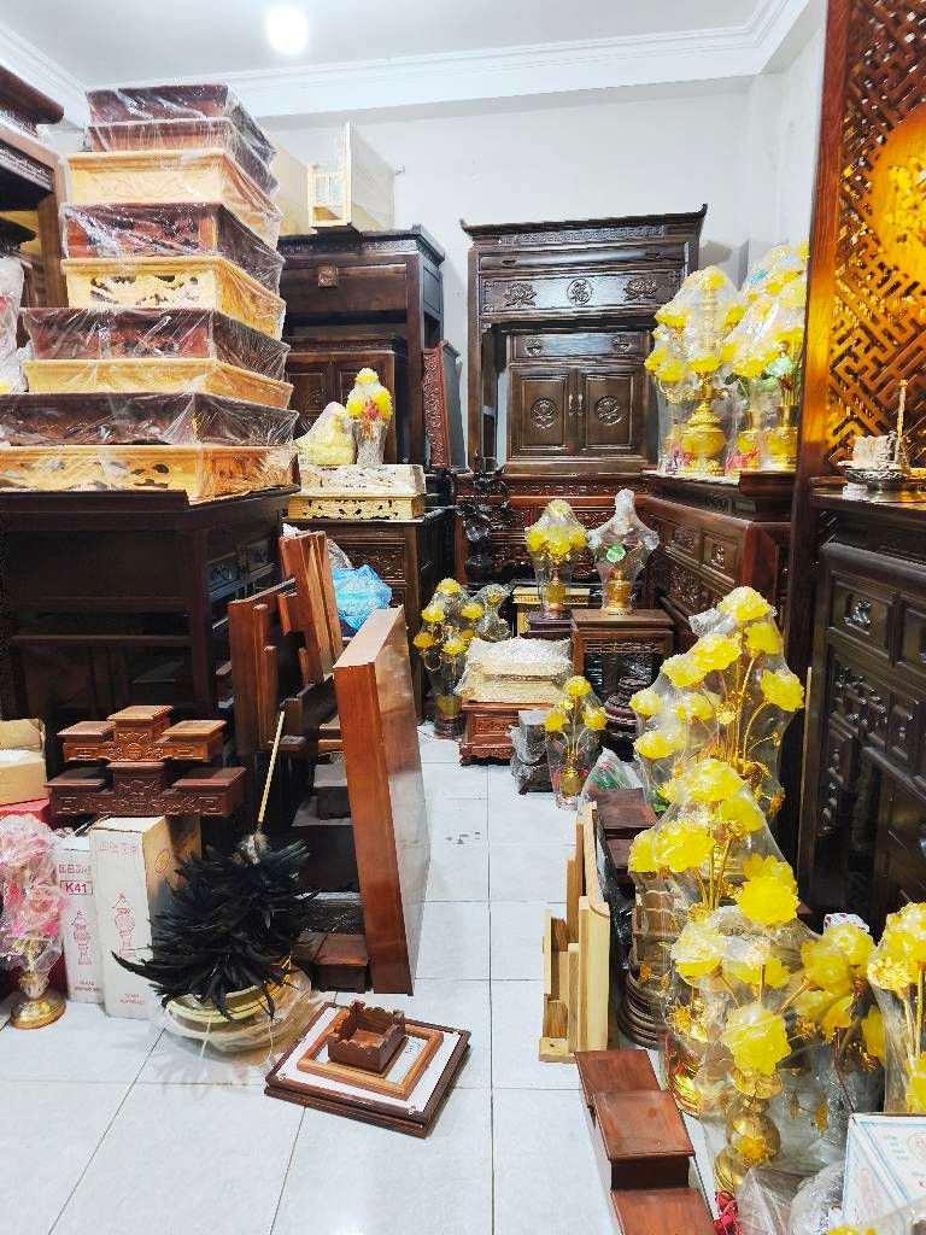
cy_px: 618
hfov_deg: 58.9
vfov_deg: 73.9
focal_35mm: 23
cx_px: 463
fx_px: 820
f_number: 1.65
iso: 500
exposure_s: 1/50.3
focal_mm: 6.18
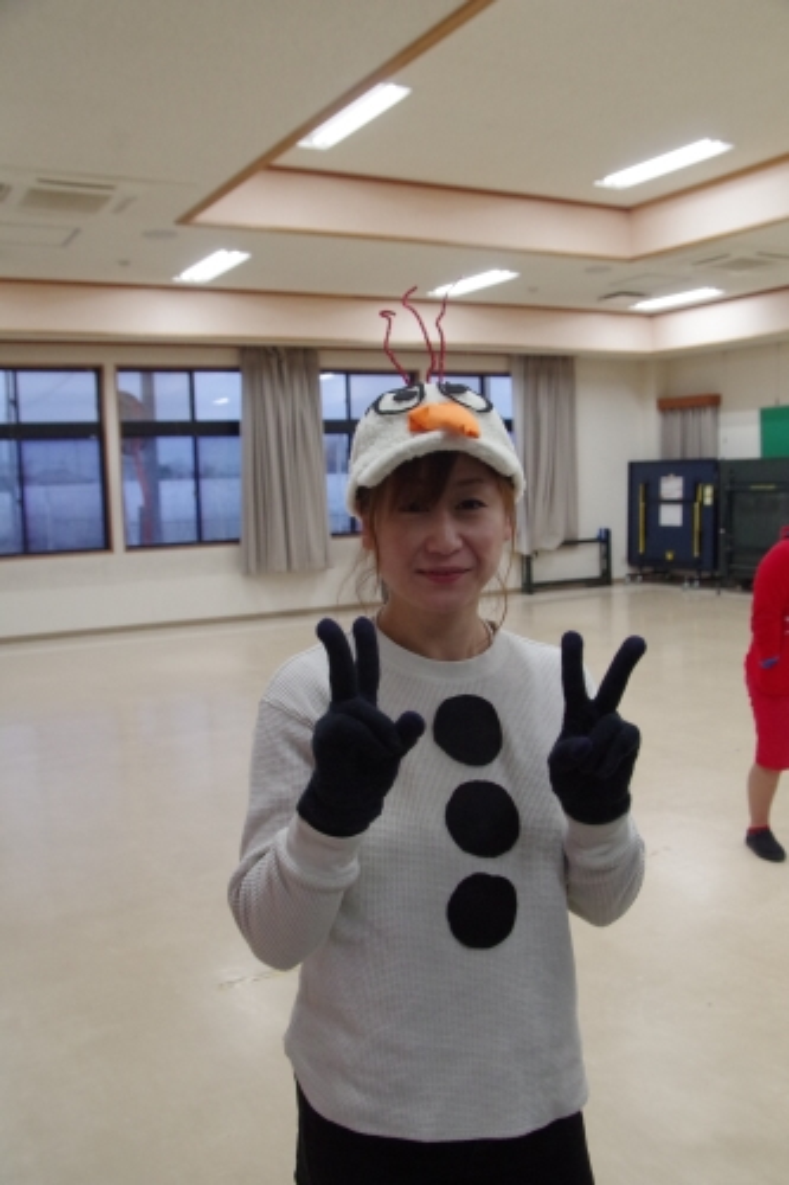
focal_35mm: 34
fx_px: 1118
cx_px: 394
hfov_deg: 38.9
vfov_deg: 55.8
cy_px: 592
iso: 3200
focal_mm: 23.13
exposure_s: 1/160
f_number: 5
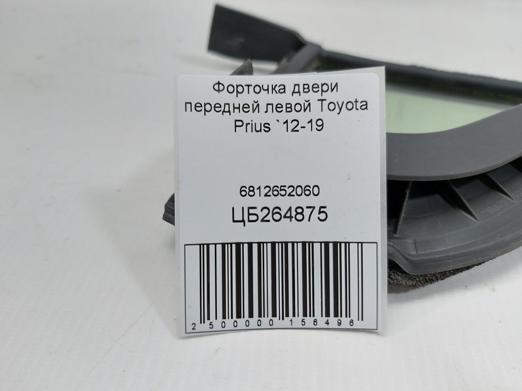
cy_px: 196
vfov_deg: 56.8
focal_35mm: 24
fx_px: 362
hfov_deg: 71.6
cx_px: 261
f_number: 1.8
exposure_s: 1/60
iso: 64
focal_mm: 5.23
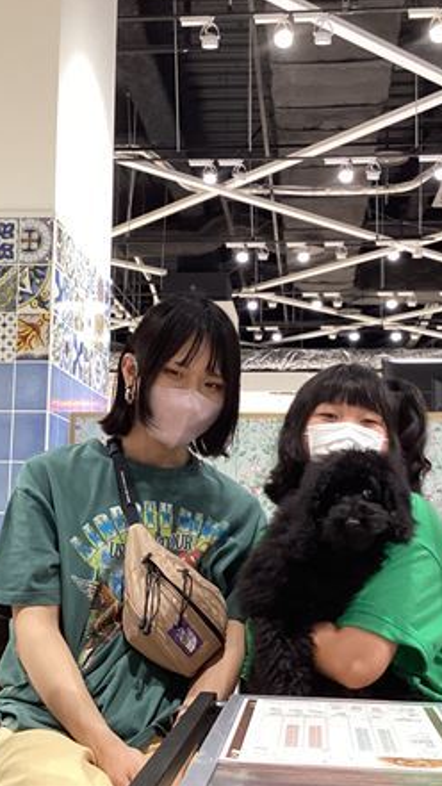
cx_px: 225
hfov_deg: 26.0
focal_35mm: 46
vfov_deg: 44.6
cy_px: 389
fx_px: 959
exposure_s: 1/60
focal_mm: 3.3
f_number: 2.4
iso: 200
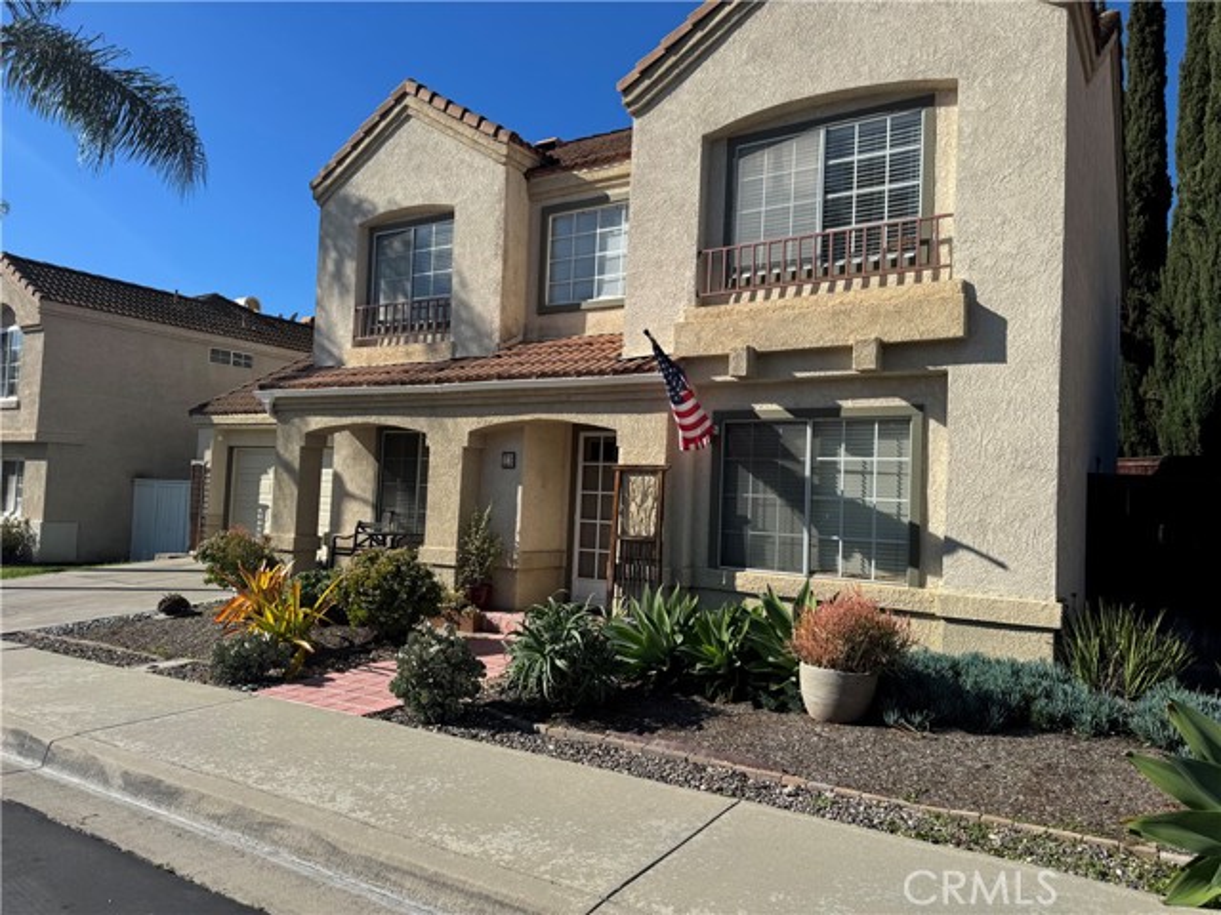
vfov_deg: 56.8
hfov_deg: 71.6
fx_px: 847
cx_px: 610
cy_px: 458
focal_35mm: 24
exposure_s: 1/5348
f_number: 1.78
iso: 80
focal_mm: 6.76
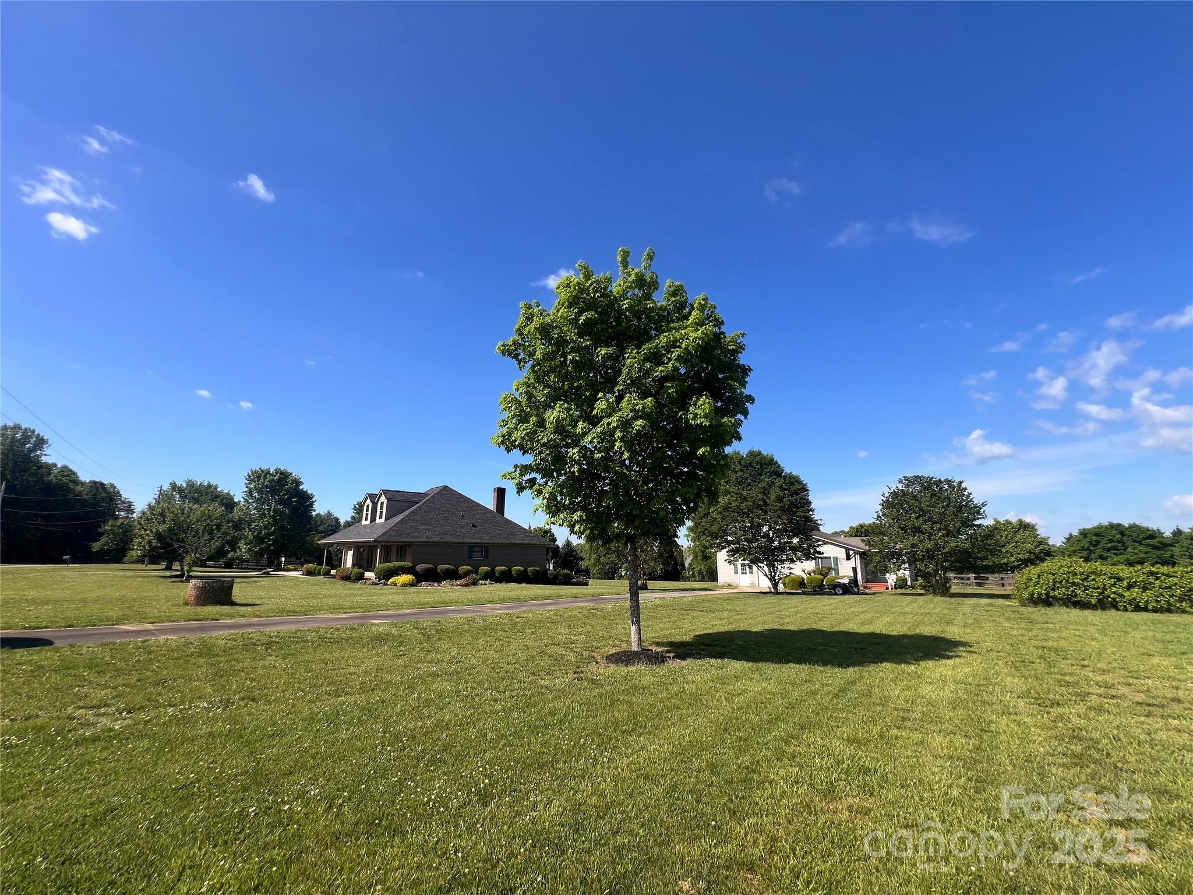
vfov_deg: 89.9
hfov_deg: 106.2
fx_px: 448
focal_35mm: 13
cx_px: 596
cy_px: 448
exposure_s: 1/1054
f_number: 1.8
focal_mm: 1.57
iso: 32
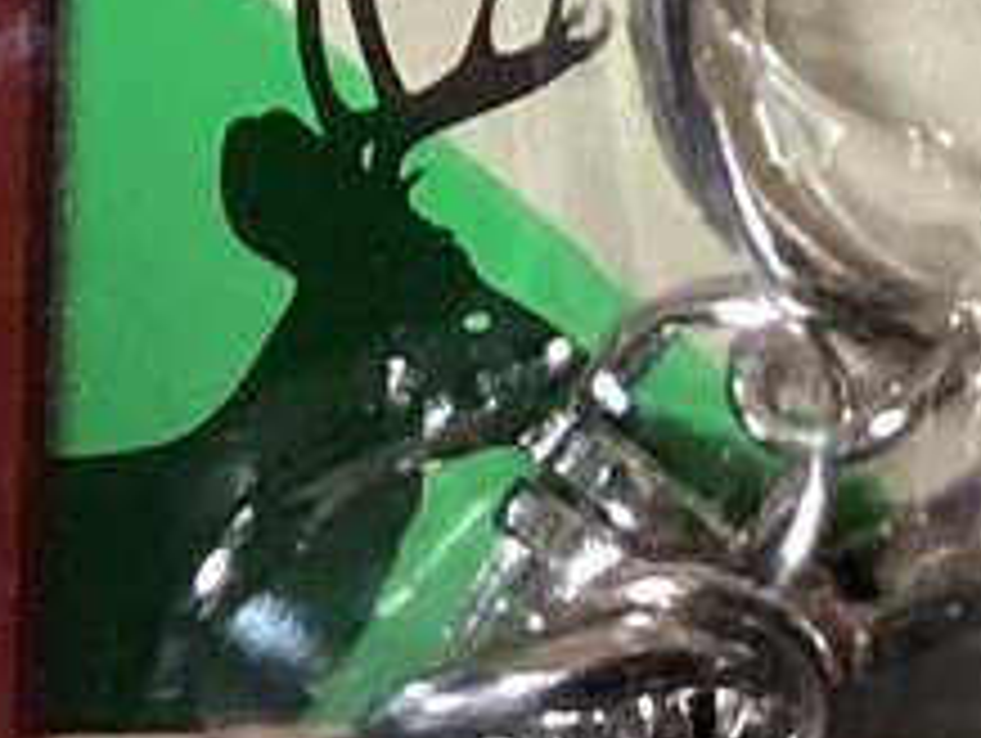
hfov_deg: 8.0
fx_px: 6100
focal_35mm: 215
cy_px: -1433
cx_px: -1879
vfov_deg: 6.4
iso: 200
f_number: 2.4
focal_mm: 3.3
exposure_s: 1/60
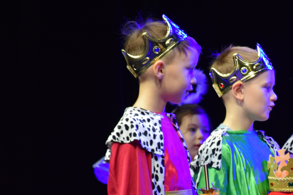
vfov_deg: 4.9
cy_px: 146
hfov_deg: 7.3
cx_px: 255
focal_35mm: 282
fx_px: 2295
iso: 1800
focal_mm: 105
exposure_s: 1/60
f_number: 5.6
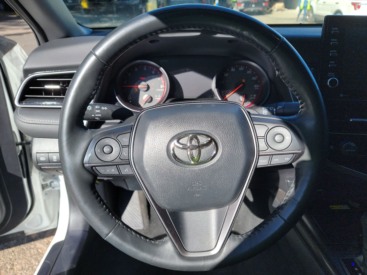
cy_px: 138
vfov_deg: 56.8
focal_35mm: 24
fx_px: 254
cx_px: 184
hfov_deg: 71.6
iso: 50
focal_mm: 6.7
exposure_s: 1/304
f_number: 1.8
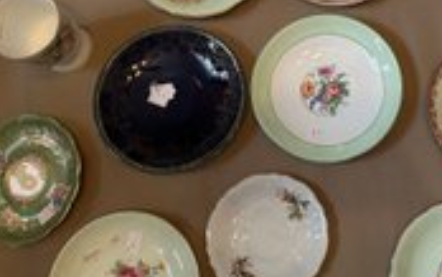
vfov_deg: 25.4
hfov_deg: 39.2
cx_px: 334
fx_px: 603
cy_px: 57
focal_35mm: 50
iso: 250
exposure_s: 1/60
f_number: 1.78
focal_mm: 6.86
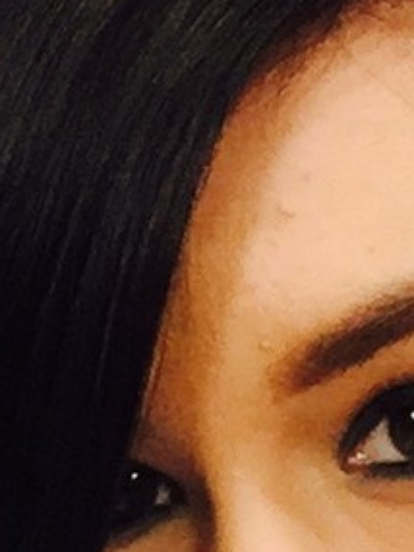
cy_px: 972
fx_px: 2119
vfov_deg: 13.4
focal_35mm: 133
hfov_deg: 10.9
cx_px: 530
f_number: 2.2
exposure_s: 1/30
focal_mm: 2.65
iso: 100
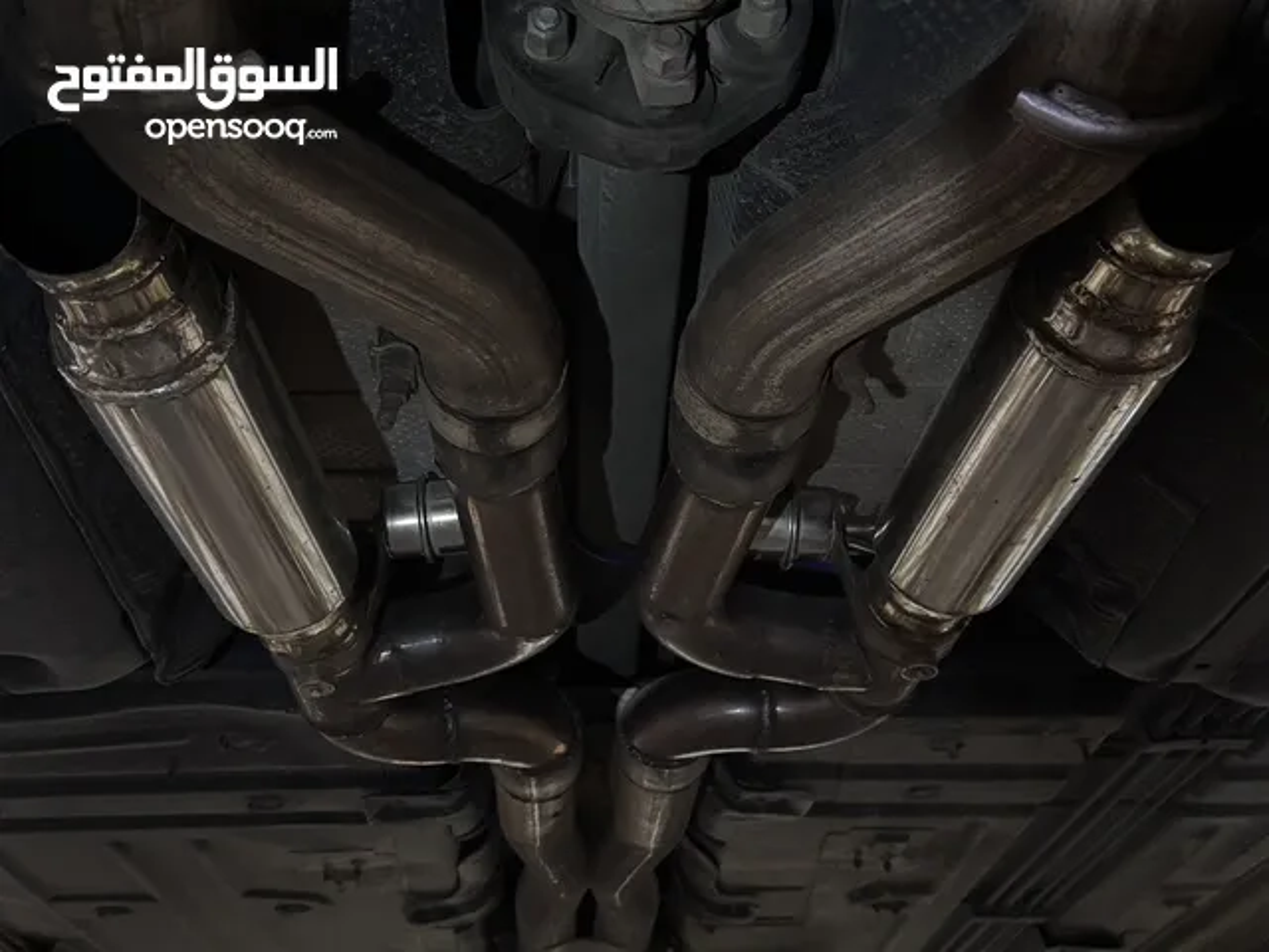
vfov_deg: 56.8
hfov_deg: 71.6
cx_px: 634
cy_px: 476
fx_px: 880
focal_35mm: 24
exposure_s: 1/30
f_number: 1.78
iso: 1600
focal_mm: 6.76
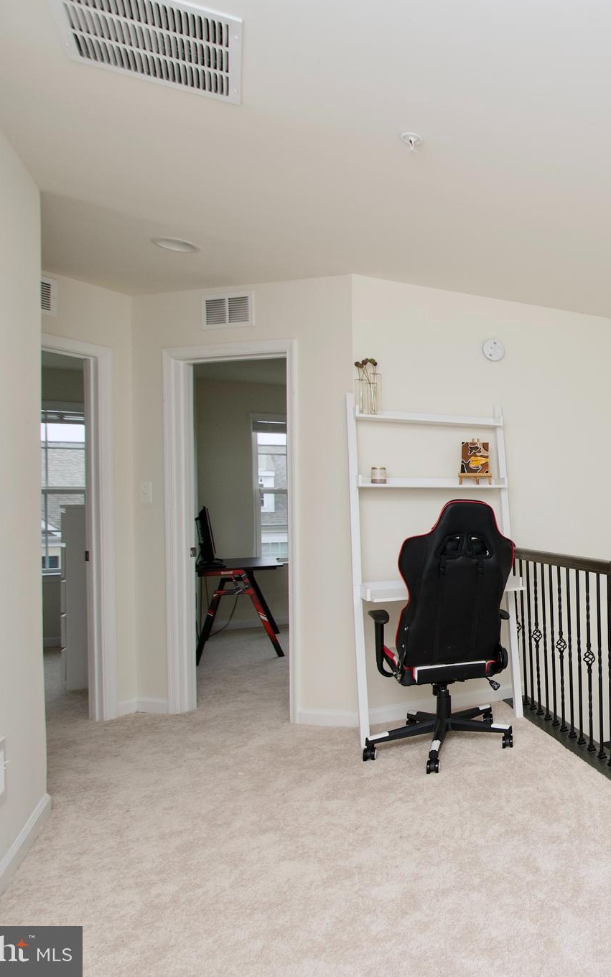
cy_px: 488
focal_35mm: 23
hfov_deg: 42.6
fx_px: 613
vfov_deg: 77.1
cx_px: 658
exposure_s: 1/200
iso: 320
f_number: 7.1
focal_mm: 10
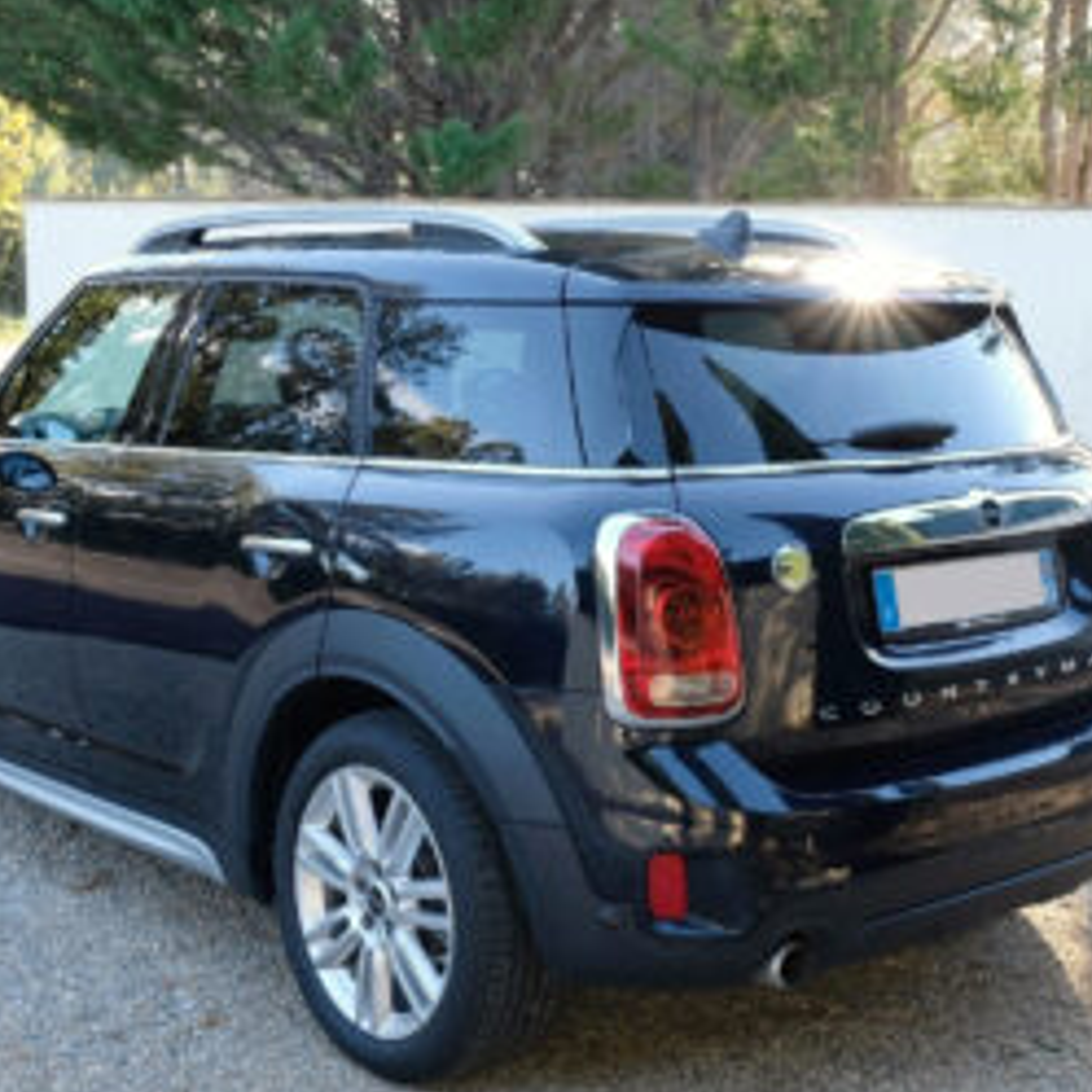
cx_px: 517
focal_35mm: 40
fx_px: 1428
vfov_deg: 41.8
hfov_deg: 41.8
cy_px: 570
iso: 500
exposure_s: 1/60
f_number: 7.1
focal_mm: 17
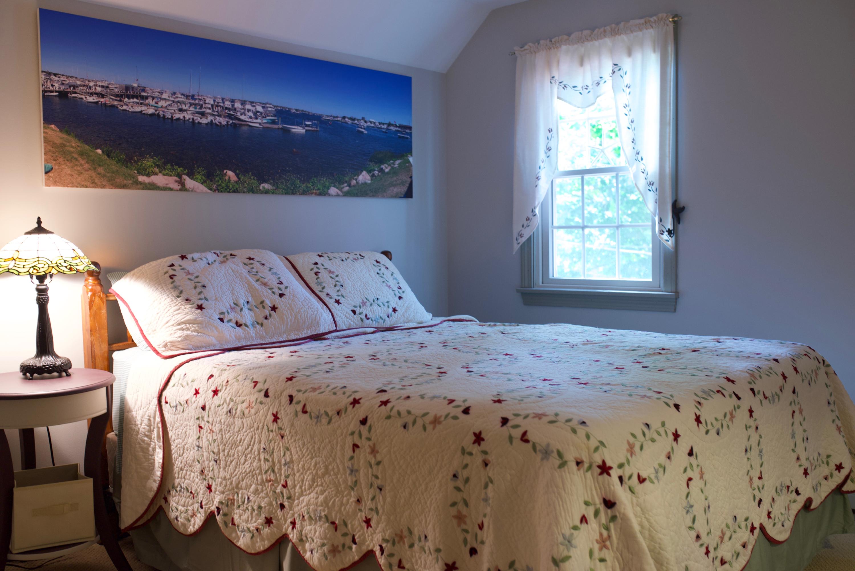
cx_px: 428
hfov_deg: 54.4
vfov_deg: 37.9
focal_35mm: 35
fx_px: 831
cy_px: 286
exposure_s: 1/40
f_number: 4.5
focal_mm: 35
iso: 1250
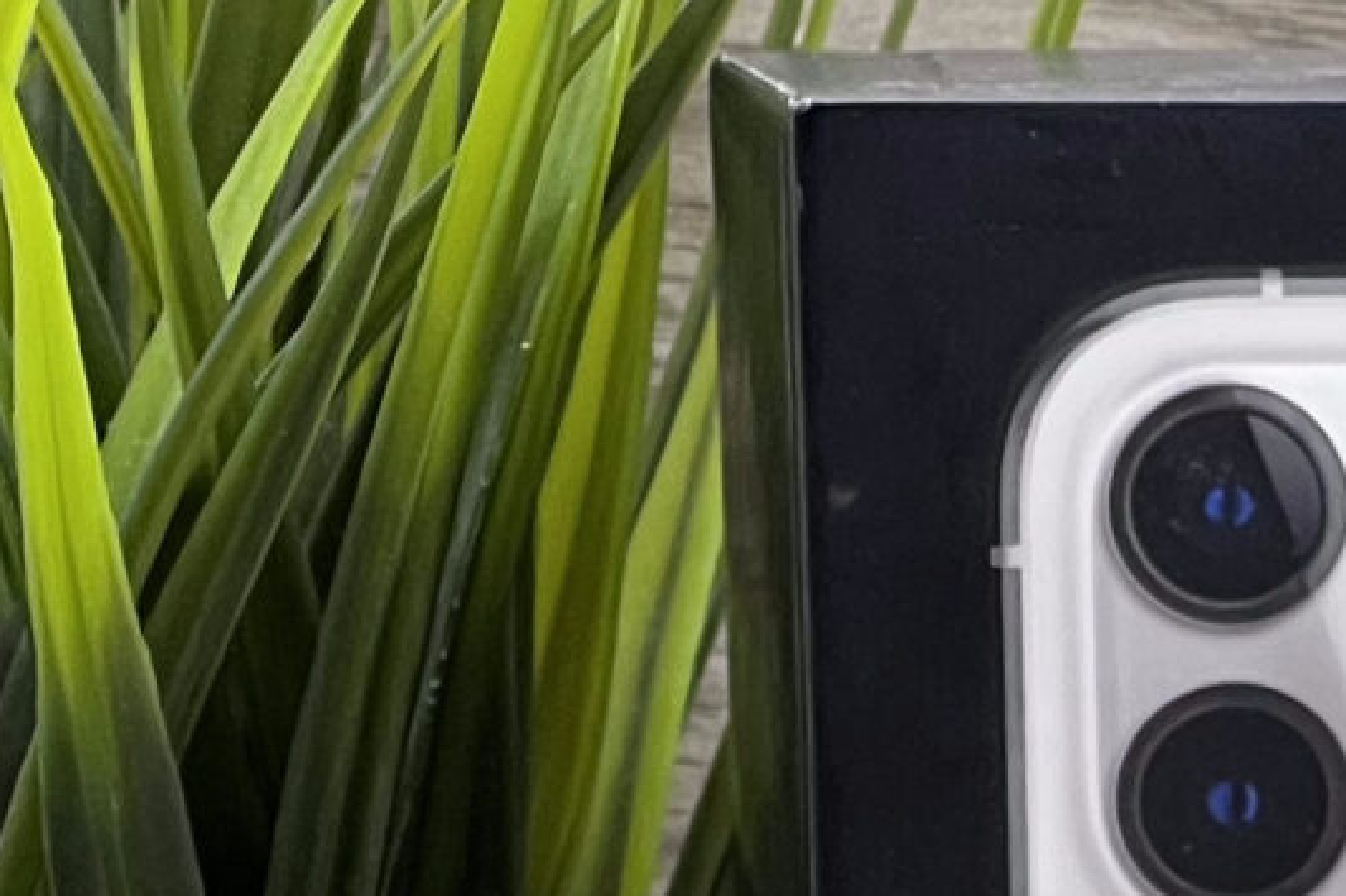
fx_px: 14389
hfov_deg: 5.2
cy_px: 2057
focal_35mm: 385
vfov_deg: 3.5
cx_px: 3136
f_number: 2.8
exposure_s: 1/100
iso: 80
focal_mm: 9
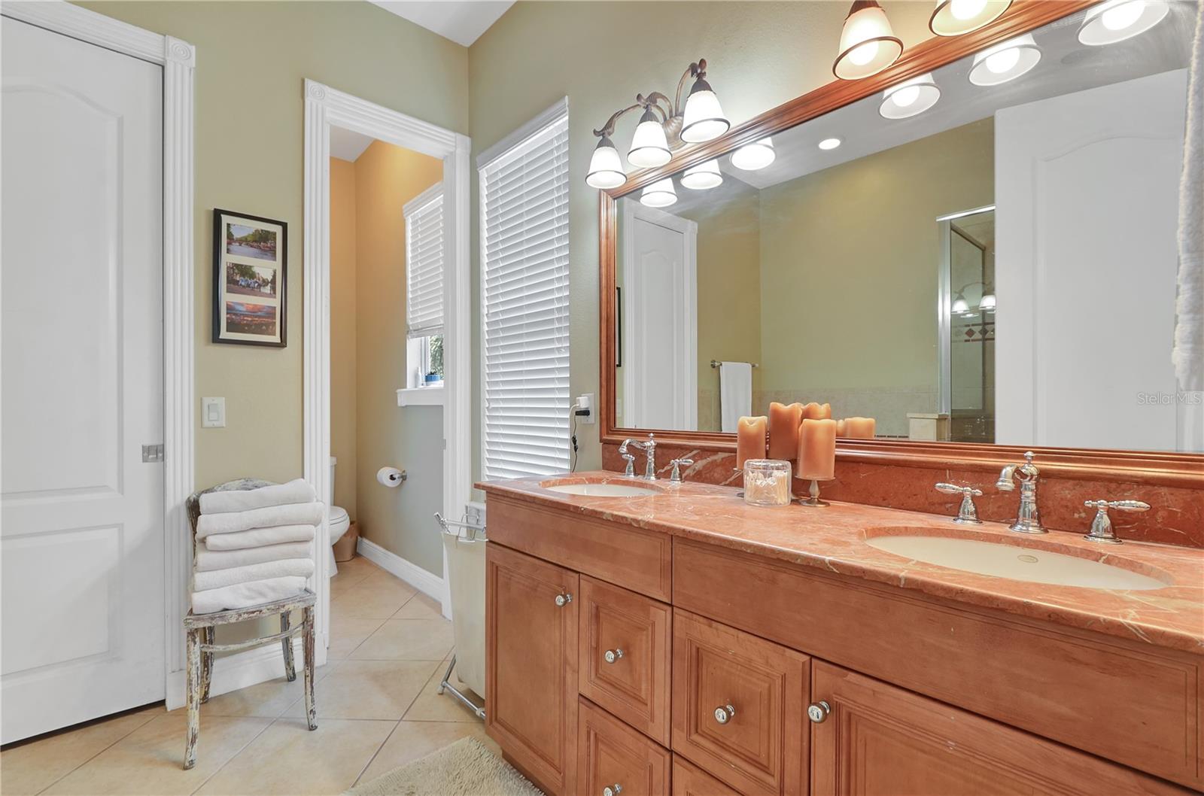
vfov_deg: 77.0
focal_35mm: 15
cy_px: 398
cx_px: 602
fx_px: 500
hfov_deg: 100.5
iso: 200
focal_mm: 10
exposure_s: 1/15
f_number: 8
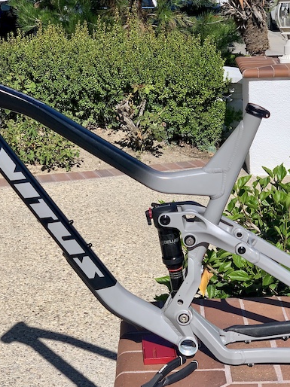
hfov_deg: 18.2
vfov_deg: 24.1
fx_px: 906
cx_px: 148
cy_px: 203
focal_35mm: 81
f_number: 2.4
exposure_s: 1/1410
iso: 16
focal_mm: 6
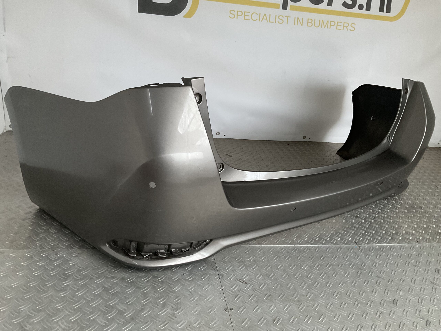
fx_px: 369
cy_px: 166
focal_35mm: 29
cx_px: 220
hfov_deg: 61.7
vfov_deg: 48.2
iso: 250
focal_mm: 3
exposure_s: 1/40
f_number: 1.8
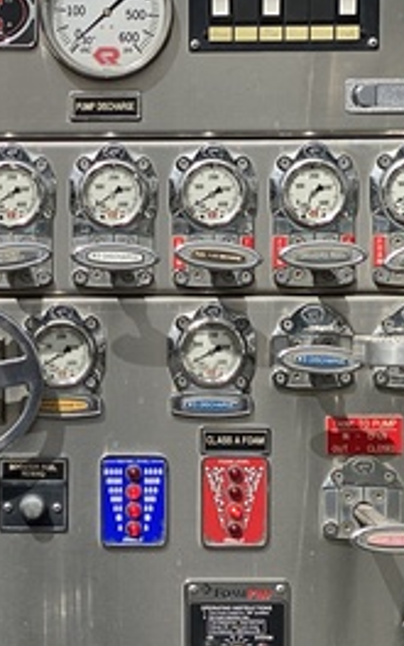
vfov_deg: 12.8
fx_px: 2871
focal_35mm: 163
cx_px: 22
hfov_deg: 8.0
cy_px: 493
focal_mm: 6
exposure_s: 1/2283
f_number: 2
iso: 20
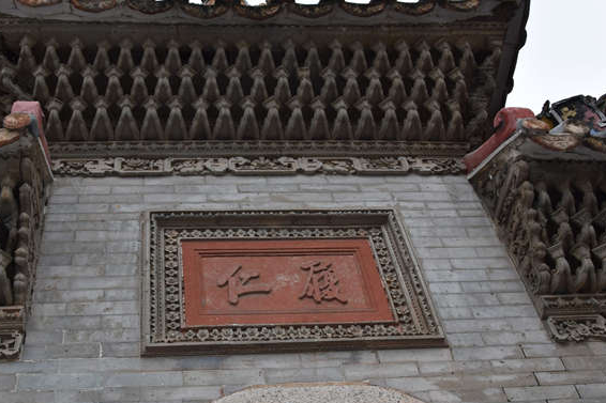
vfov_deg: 28.8
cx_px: 246
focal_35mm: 47
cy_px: 222
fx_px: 787
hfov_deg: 42.0
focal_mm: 21
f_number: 8
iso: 400
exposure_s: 1/160
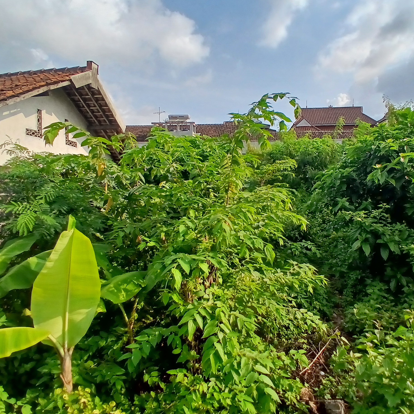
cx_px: 231
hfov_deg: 71.9
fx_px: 284
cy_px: 200
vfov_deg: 72.1
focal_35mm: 21
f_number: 2.2
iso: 50
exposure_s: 1/1577
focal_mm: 1.4
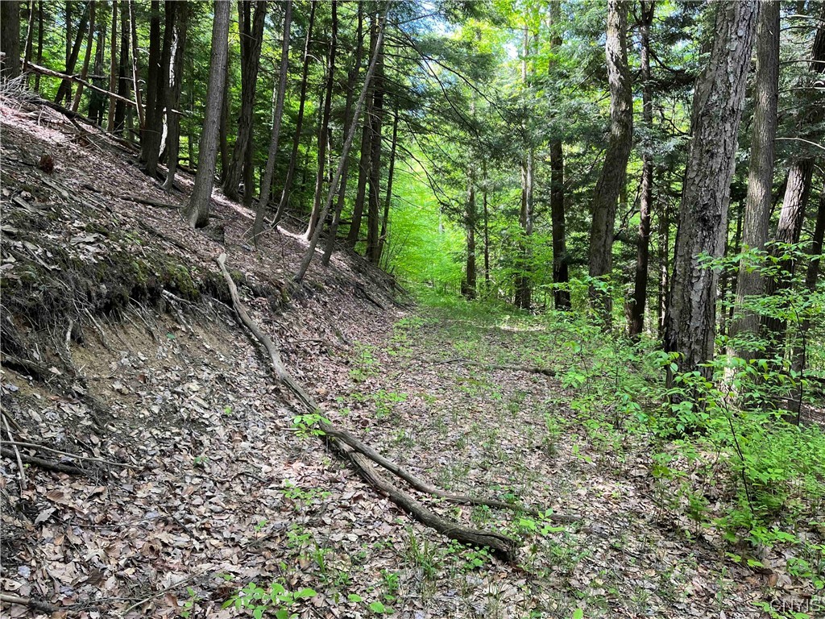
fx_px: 620
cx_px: 412
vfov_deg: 53.1
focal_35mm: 26
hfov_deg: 67.3
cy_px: 310
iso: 80
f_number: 1.6
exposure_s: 1/122
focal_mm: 5.1
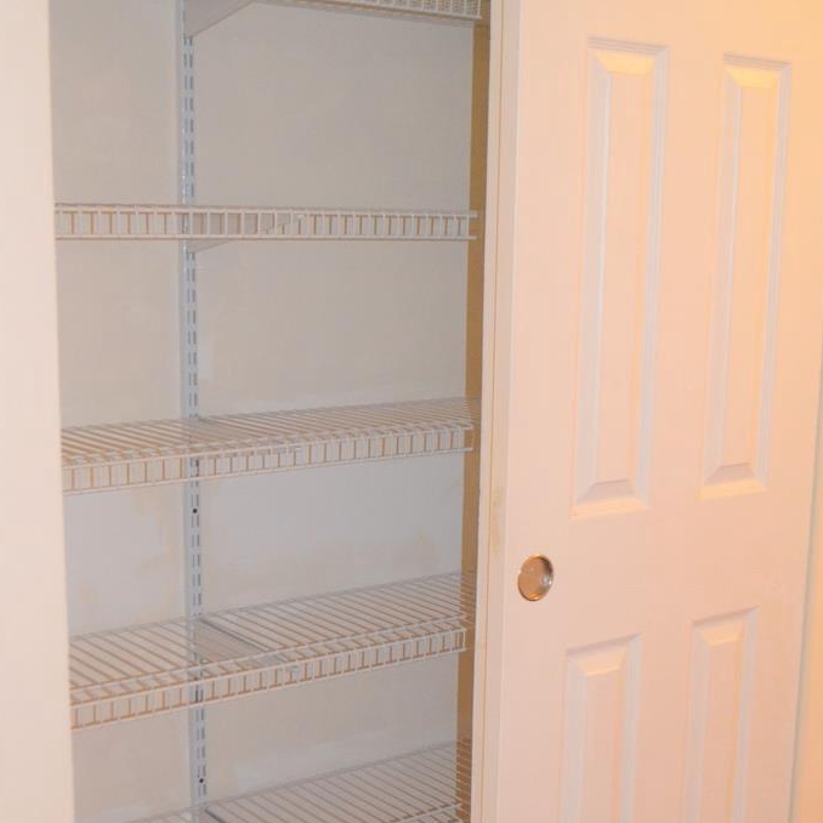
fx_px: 1399
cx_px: 490
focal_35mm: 52
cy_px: 467
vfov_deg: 32.7
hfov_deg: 32.7
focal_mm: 18
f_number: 3.5
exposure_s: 1/60
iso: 1600
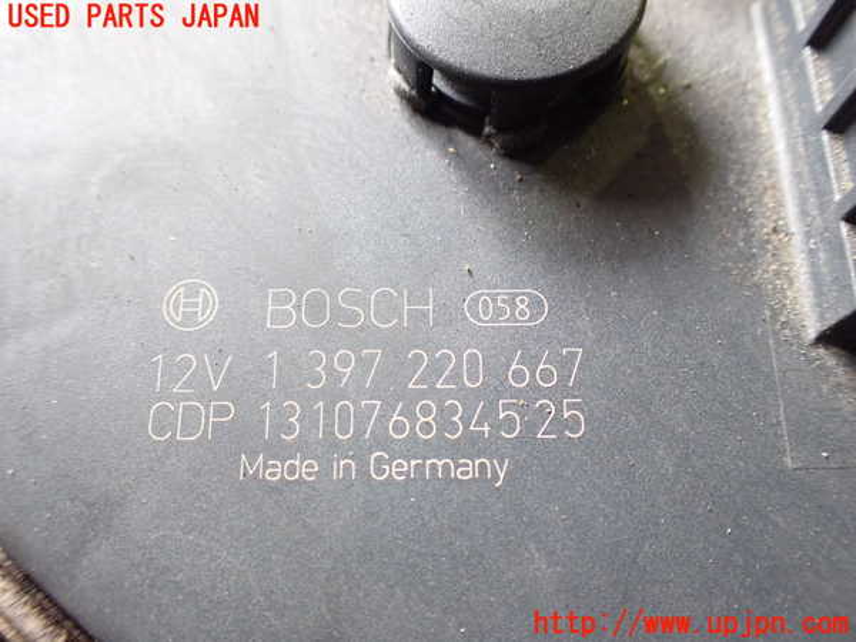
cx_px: 428
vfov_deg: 46.8
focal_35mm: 30
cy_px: 321
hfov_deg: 60.0
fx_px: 742
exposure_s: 1/40
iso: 800
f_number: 2.3
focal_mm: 5.4
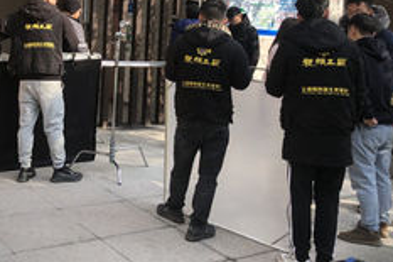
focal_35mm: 50
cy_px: 42
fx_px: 545
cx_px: 108
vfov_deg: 26.3
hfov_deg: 38.8
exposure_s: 1/623
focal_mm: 4
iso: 20
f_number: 1.8
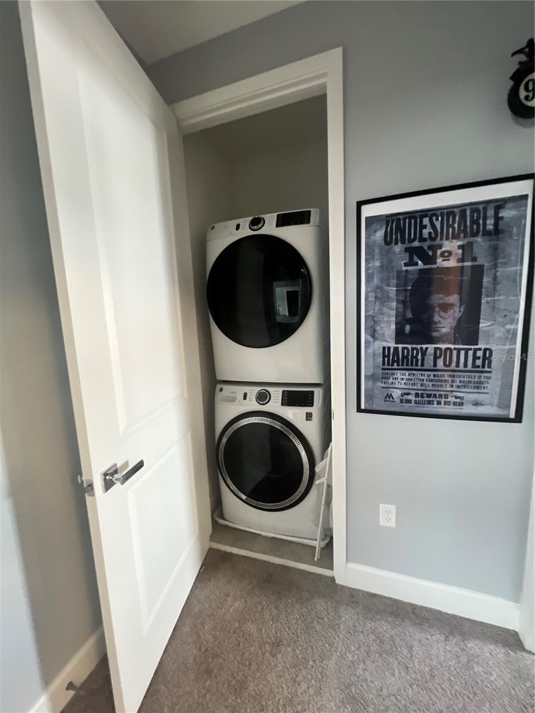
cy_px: 356
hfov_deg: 89.9
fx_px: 268
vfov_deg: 106.2
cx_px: 268
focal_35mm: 13
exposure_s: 1/60
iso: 640
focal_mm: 1.57
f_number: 1.8
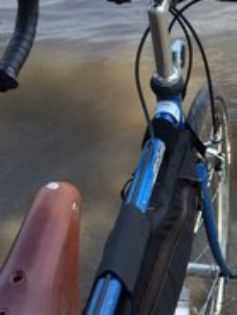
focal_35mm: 94
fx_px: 857
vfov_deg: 20.6
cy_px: 245
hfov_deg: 15.2
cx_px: 276
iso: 32
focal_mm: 4.15
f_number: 2.2
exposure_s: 1/954
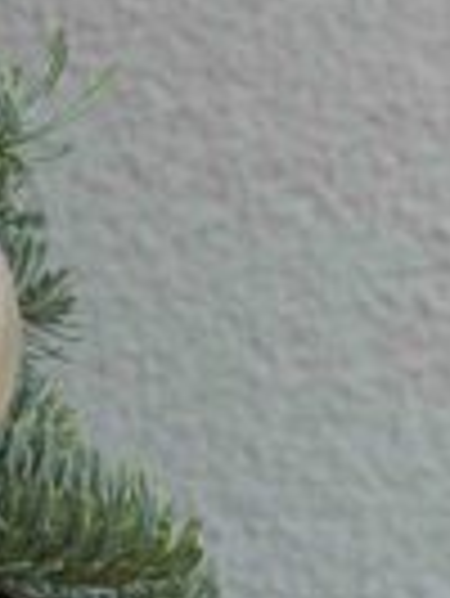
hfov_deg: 3.9
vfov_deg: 5.3
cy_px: 49
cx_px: -945
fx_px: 6403
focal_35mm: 370
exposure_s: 1/232
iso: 64
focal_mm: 6.76
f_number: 1.78
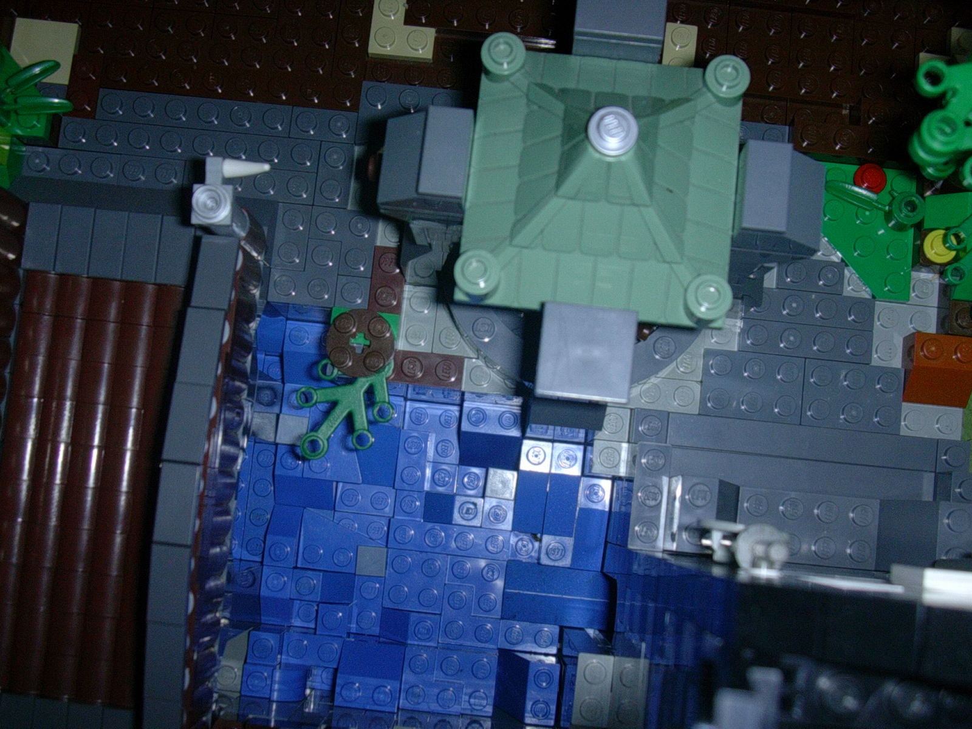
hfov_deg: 42.1
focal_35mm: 45
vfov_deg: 32.2
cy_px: 364
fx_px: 1264
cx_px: 486
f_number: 2.9
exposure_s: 1/64
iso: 70
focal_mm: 6.7
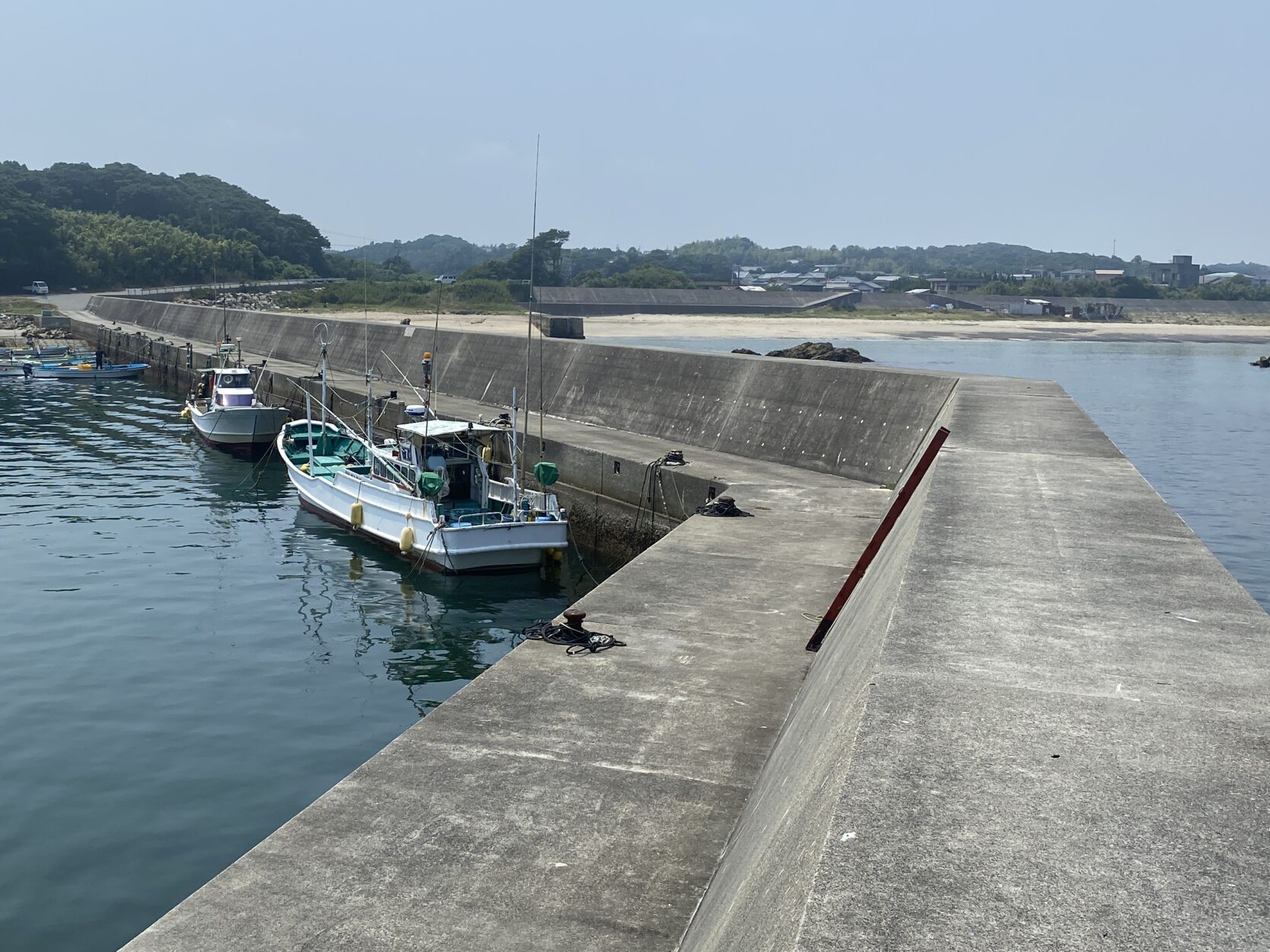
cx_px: 427
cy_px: 404
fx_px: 1468
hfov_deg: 46.1
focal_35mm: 40
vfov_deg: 35.9
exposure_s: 1/5747
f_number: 1.8
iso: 32
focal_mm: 4.25
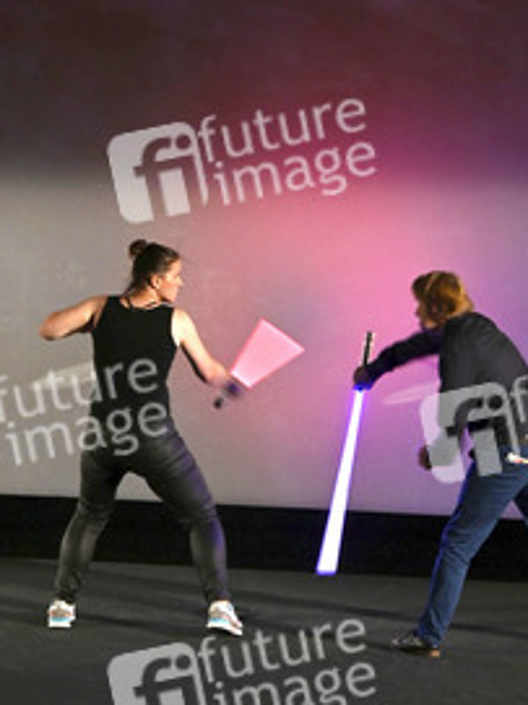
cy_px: 291
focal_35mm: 213
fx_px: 4335
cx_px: 317
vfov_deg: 9.3
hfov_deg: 7.0
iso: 3200
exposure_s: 1/60
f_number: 6.3
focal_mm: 150
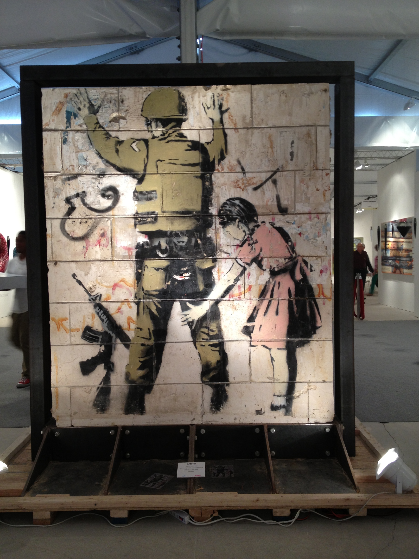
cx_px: 210
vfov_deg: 52.6
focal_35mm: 35
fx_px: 565
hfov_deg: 40.7
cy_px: 280
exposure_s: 1/20
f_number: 2.4
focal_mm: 4.28
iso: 64
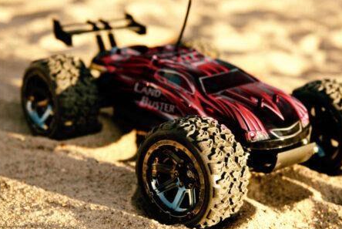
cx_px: 198
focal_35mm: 72
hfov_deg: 28.0
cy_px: 83
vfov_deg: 18.9
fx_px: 685
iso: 200
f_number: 2.8
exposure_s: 1/1250
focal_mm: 40
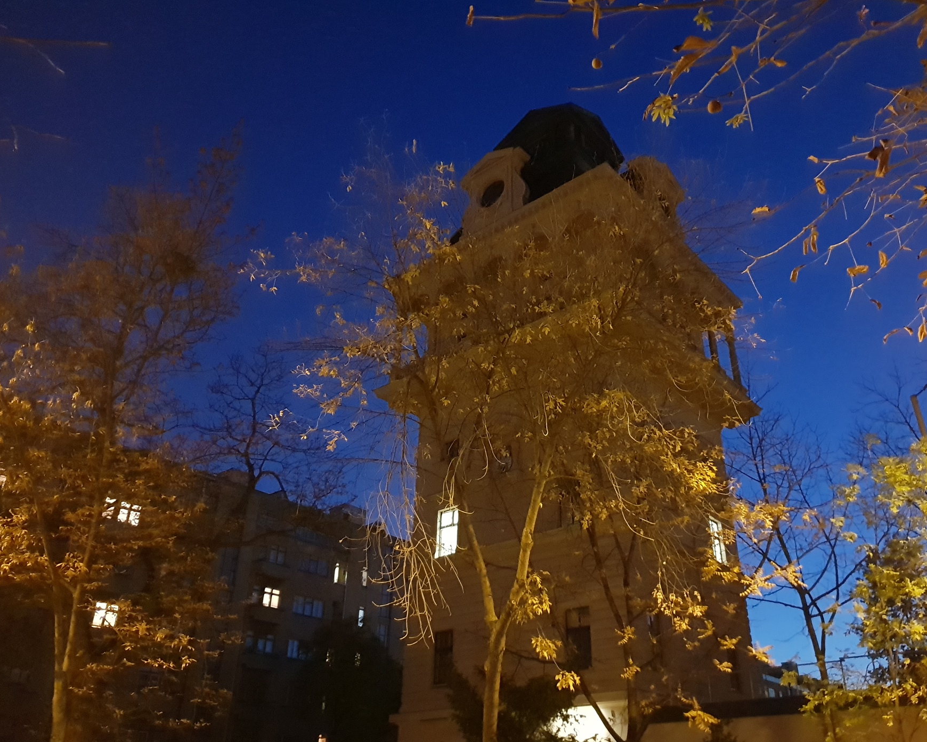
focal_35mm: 28
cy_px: 367
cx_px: 499
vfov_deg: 51.5
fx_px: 768
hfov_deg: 62.1
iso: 1250
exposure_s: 1/9
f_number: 1.5
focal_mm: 4.3
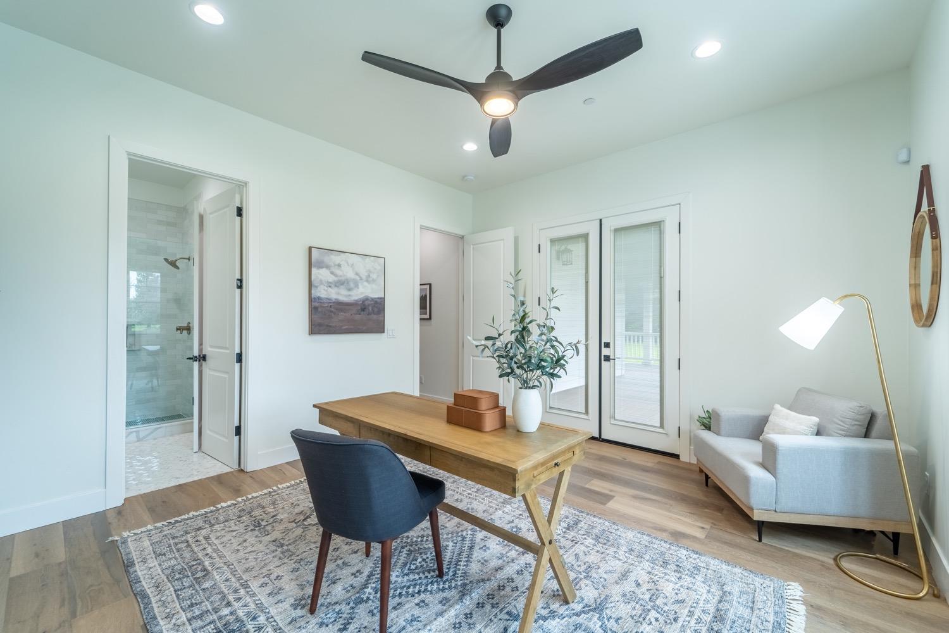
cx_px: 474
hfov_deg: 104.3
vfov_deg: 81.2
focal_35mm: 14
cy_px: 316
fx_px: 369
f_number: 6.3
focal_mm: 14
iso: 200
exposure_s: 1/3200
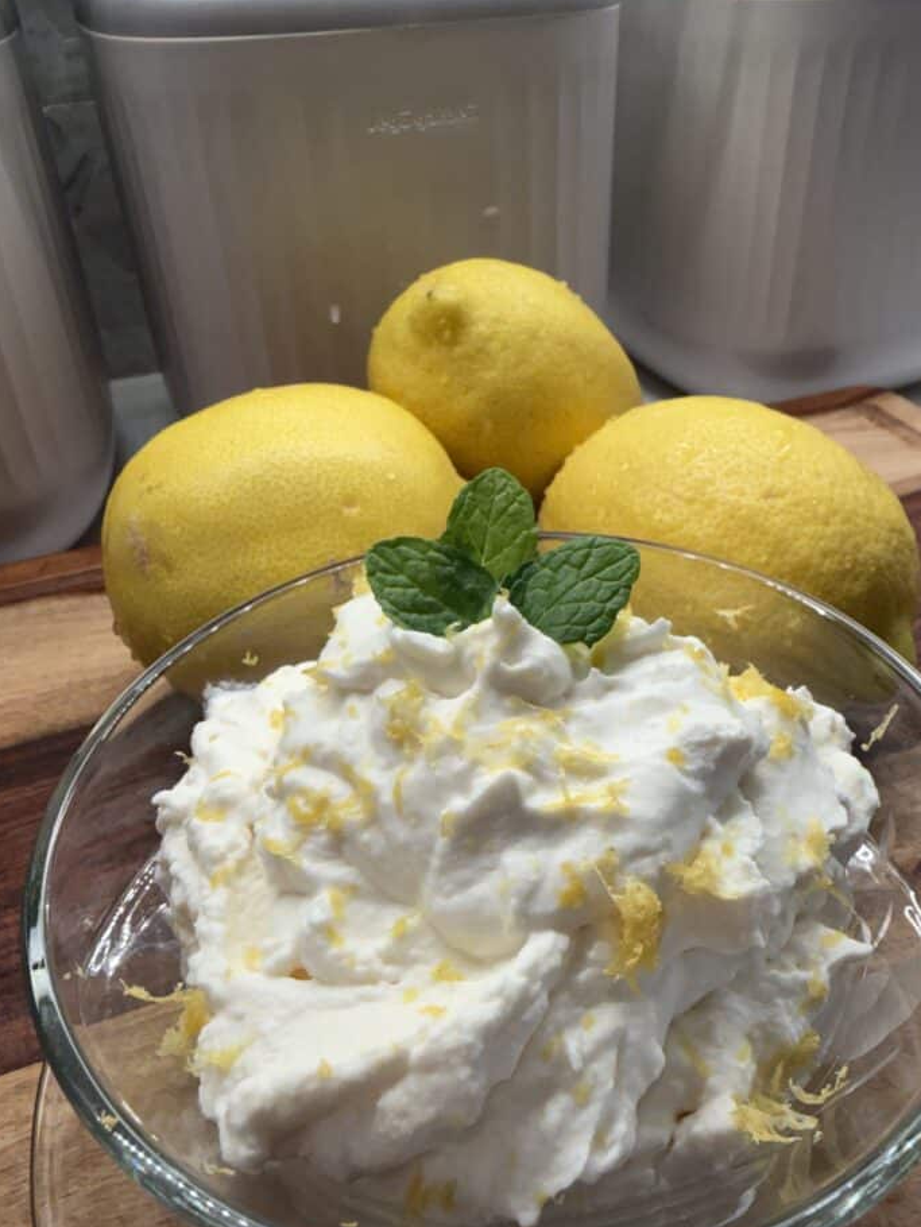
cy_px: 678
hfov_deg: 51.3
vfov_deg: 65.1
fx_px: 957
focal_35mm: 27
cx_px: 511
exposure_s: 1/120
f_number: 2.2
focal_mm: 2.22
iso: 32
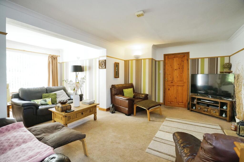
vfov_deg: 73.8
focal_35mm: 16
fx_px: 108
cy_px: 81
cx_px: 122
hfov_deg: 96.7
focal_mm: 16
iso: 2000
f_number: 7.1
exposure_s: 1/30
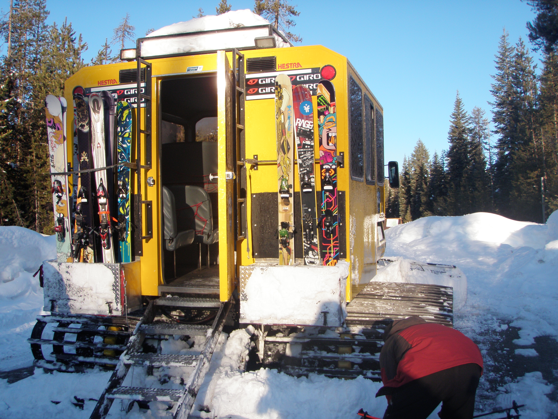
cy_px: 210
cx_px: 279
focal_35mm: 38
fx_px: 613
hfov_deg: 49.0
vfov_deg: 37.7
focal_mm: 6.7
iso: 80
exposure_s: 1/320
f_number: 3.5
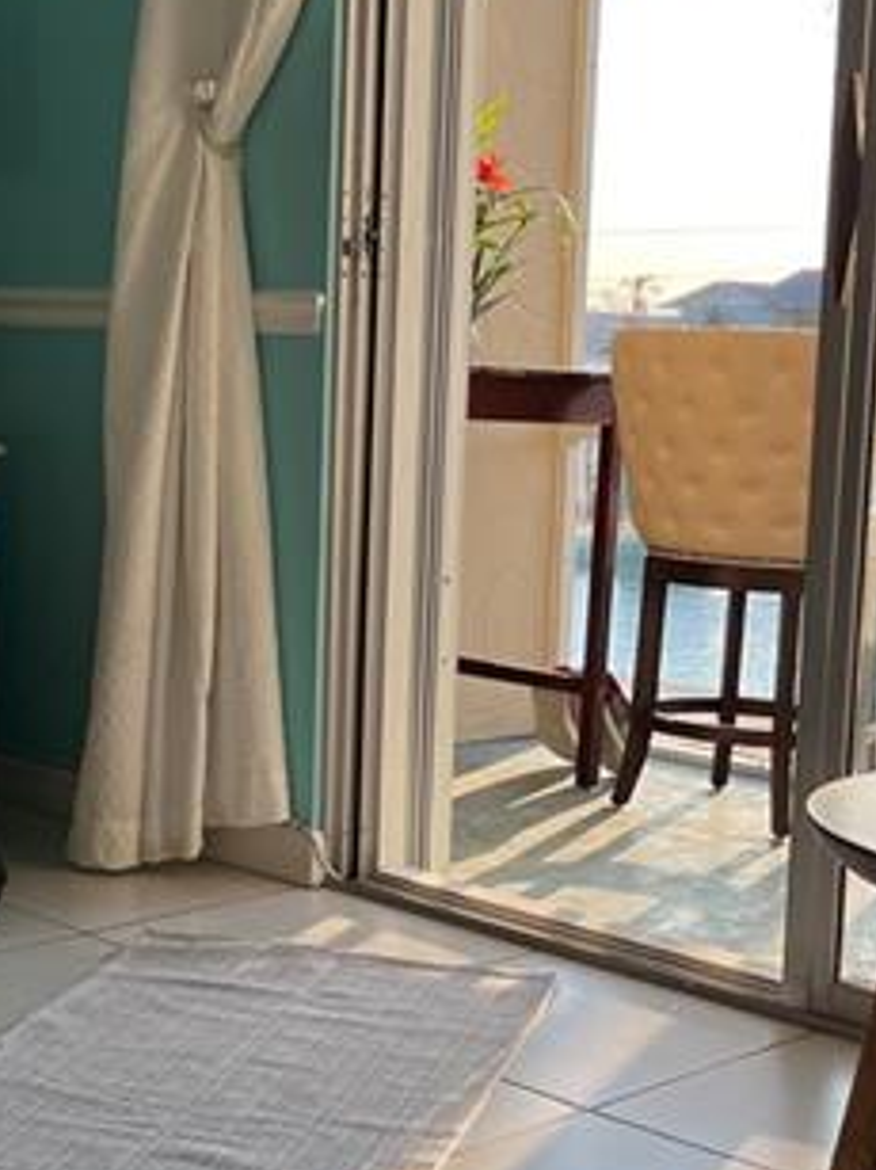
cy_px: 617
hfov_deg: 22.5
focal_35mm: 65
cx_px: 282
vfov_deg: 29.8
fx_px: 2195
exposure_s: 1/343
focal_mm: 5.1
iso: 50
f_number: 1.6
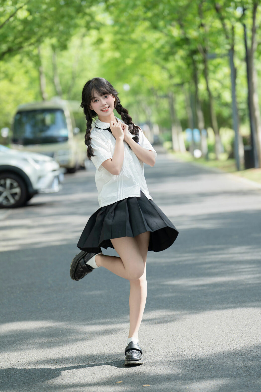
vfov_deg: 18.6
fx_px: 1196
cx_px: 130
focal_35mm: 110
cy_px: 196
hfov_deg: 12.5
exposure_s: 1/640
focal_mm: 110
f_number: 2.8
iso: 320
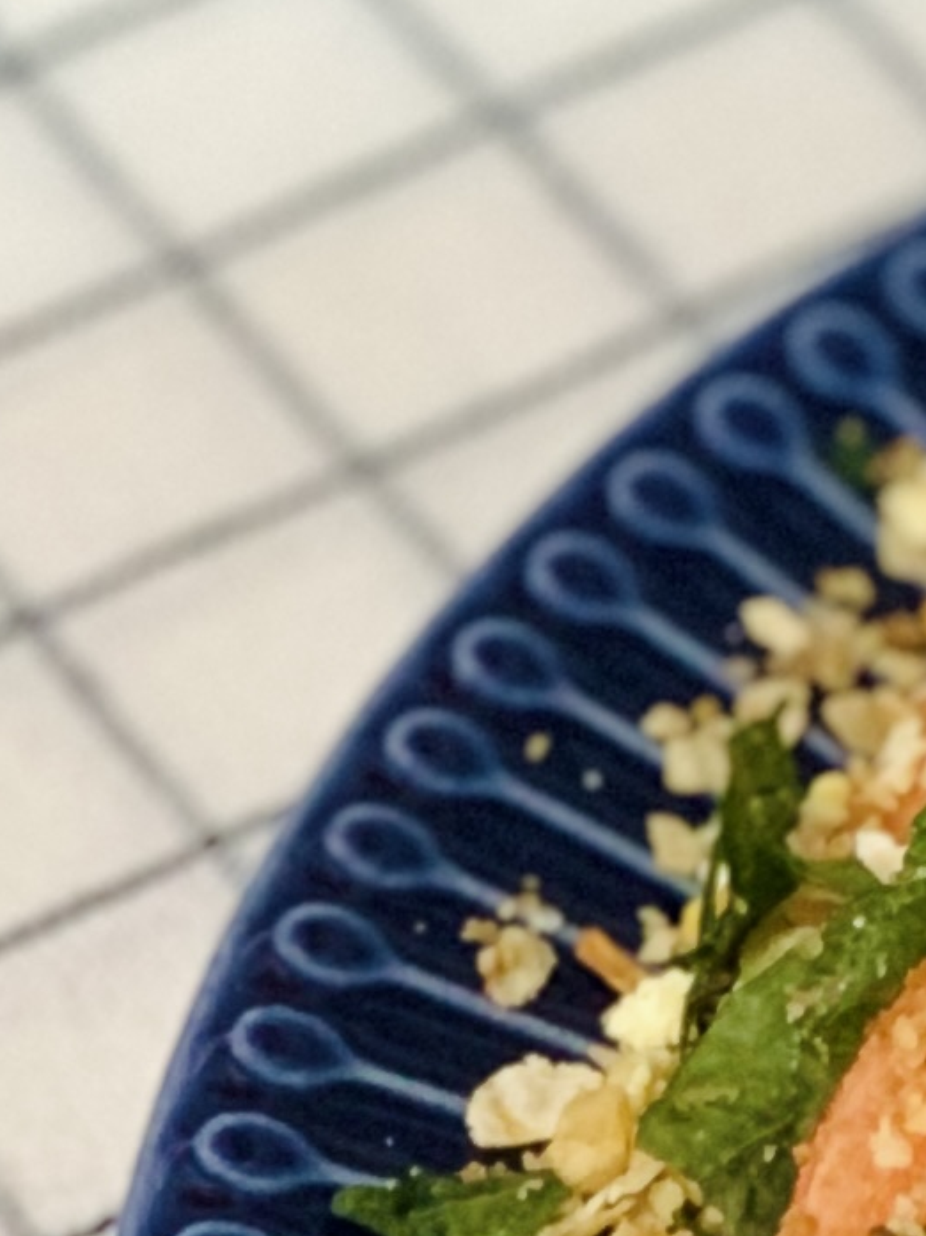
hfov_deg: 4.8
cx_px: 2276
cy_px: -44
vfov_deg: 6.6
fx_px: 10746
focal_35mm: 301
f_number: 2.4
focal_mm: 6
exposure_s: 1/60
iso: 125
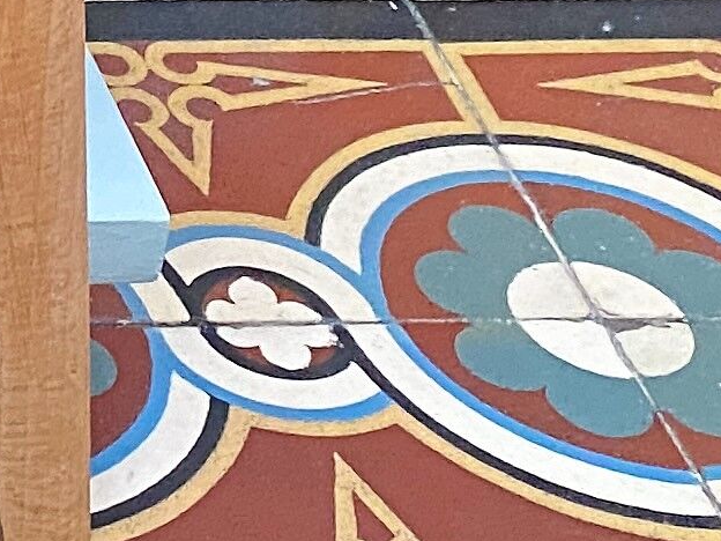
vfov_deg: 8.3
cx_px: -1051
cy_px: -650
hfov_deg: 10.1
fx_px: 3499
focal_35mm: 168
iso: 400
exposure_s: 1/50
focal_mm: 4.25
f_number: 1.8
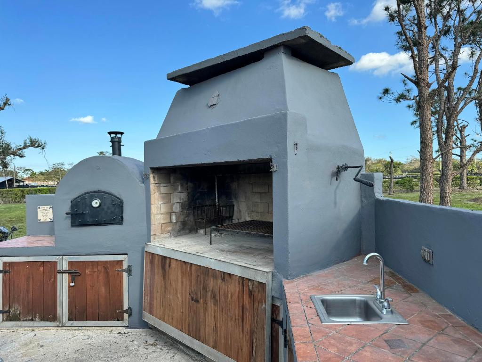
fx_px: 334
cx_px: 241
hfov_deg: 71.6
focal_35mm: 24
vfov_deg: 56.8
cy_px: 181
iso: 80
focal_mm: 6.76
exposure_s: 1/2252
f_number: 1.78
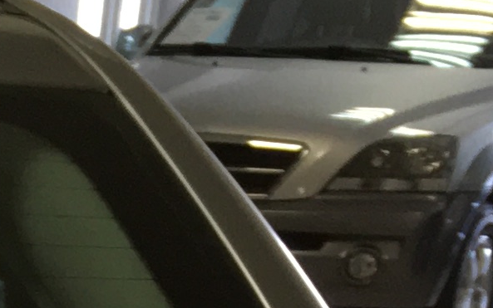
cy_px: 1066
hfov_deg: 9.1
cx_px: -664
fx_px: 2809
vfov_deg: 5.7
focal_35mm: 209
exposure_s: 1/20
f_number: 2.2
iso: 50
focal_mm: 4.15
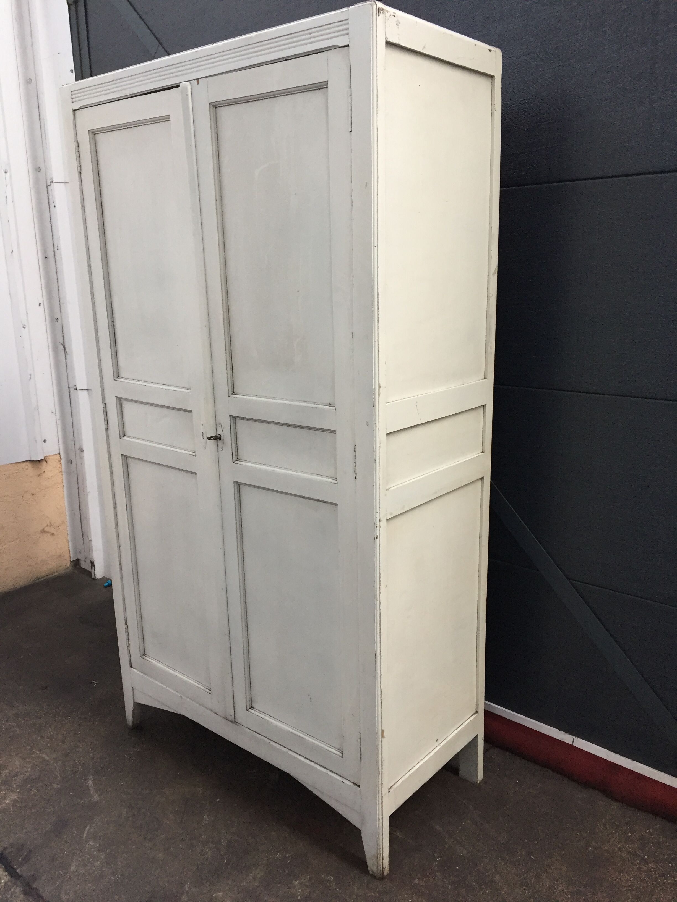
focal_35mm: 29
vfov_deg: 61.7
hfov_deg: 48.2
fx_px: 756
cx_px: 338
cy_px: 451
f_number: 2.2
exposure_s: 1/33
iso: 80
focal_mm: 4.15
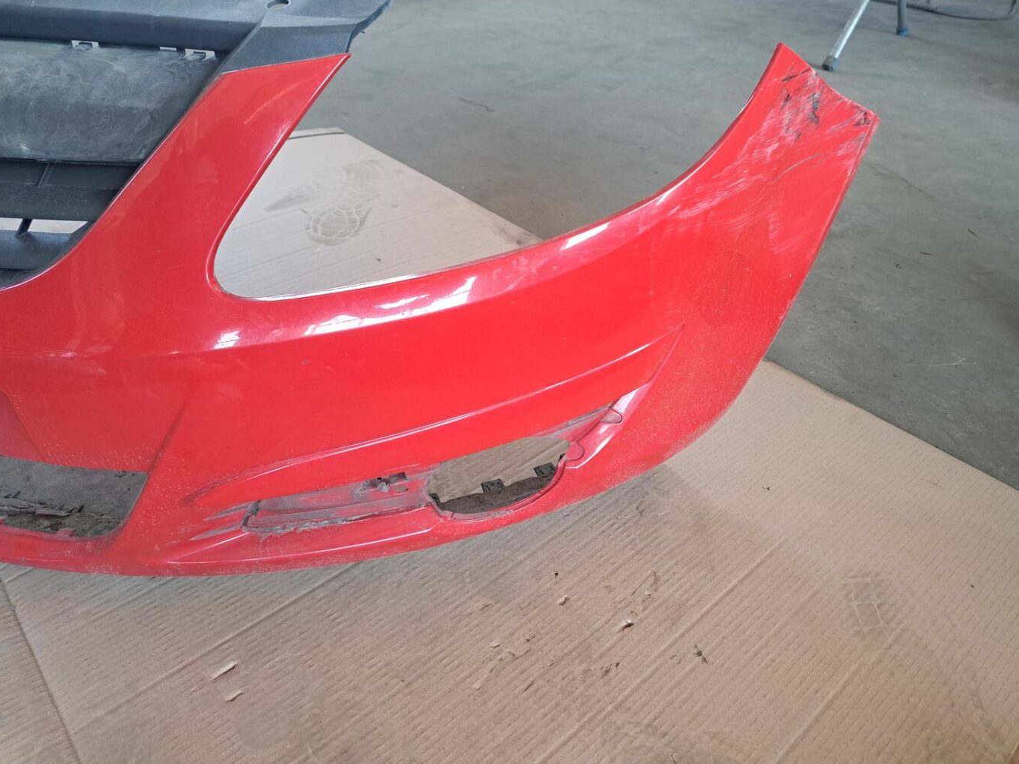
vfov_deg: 54.9
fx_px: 736
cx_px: 515
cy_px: 377
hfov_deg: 69.4
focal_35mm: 25
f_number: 1.8
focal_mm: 5.23
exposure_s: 1/50
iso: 250
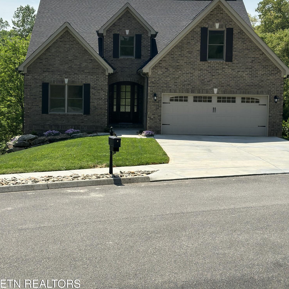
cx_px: 144
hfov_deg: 30.0
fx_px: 538
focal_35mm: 57
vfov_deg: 29.9
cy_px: 108
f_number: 1.78
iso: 100
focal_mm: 6.86
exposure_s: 1/6623
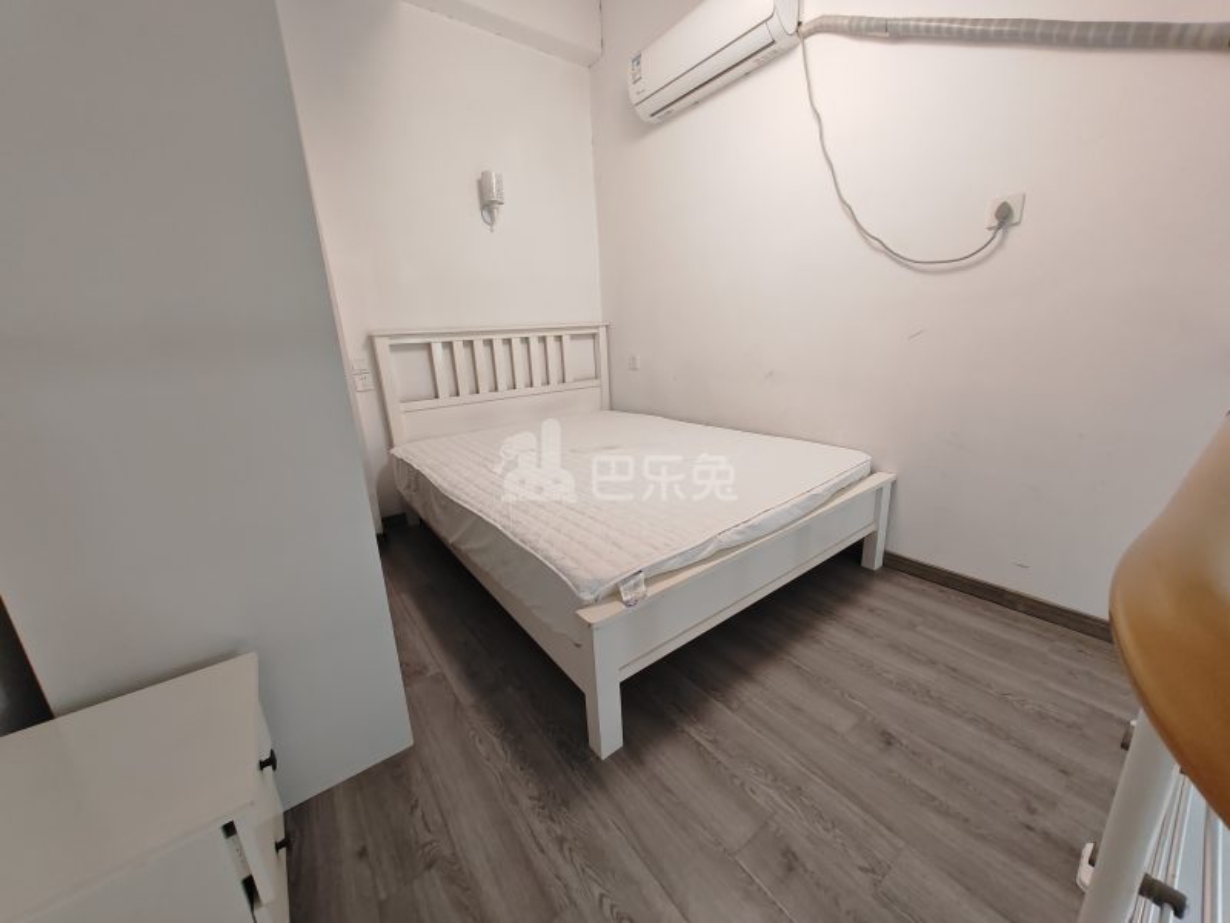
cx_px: 615
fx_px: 462
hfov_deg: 106.2
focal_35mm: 13
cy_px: 462
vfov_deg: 89.9
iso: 320
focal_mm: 1.82
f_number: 2
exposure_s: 1/50
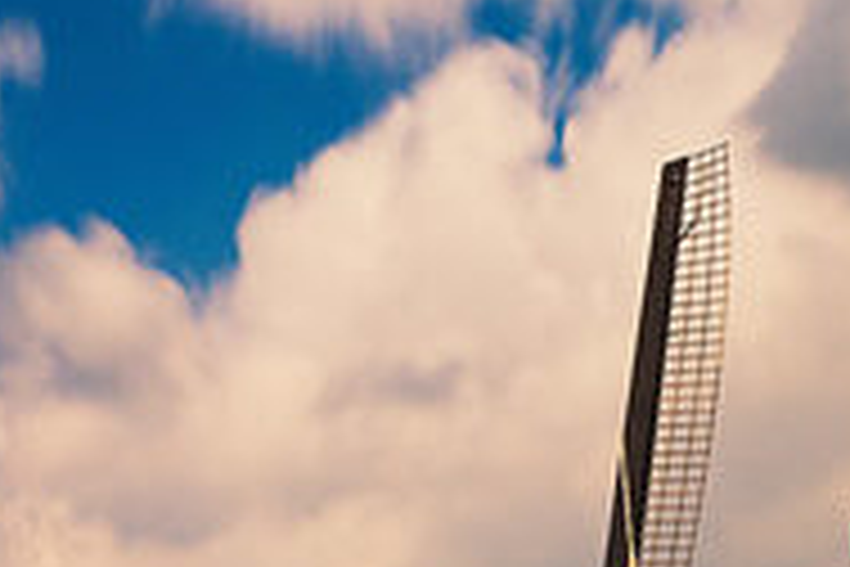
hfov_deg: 15.4
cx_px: 562
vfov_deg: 10.1
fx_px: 3140
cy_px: 738
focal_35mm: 133
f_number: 22
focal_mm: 28
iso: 100
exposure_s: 20
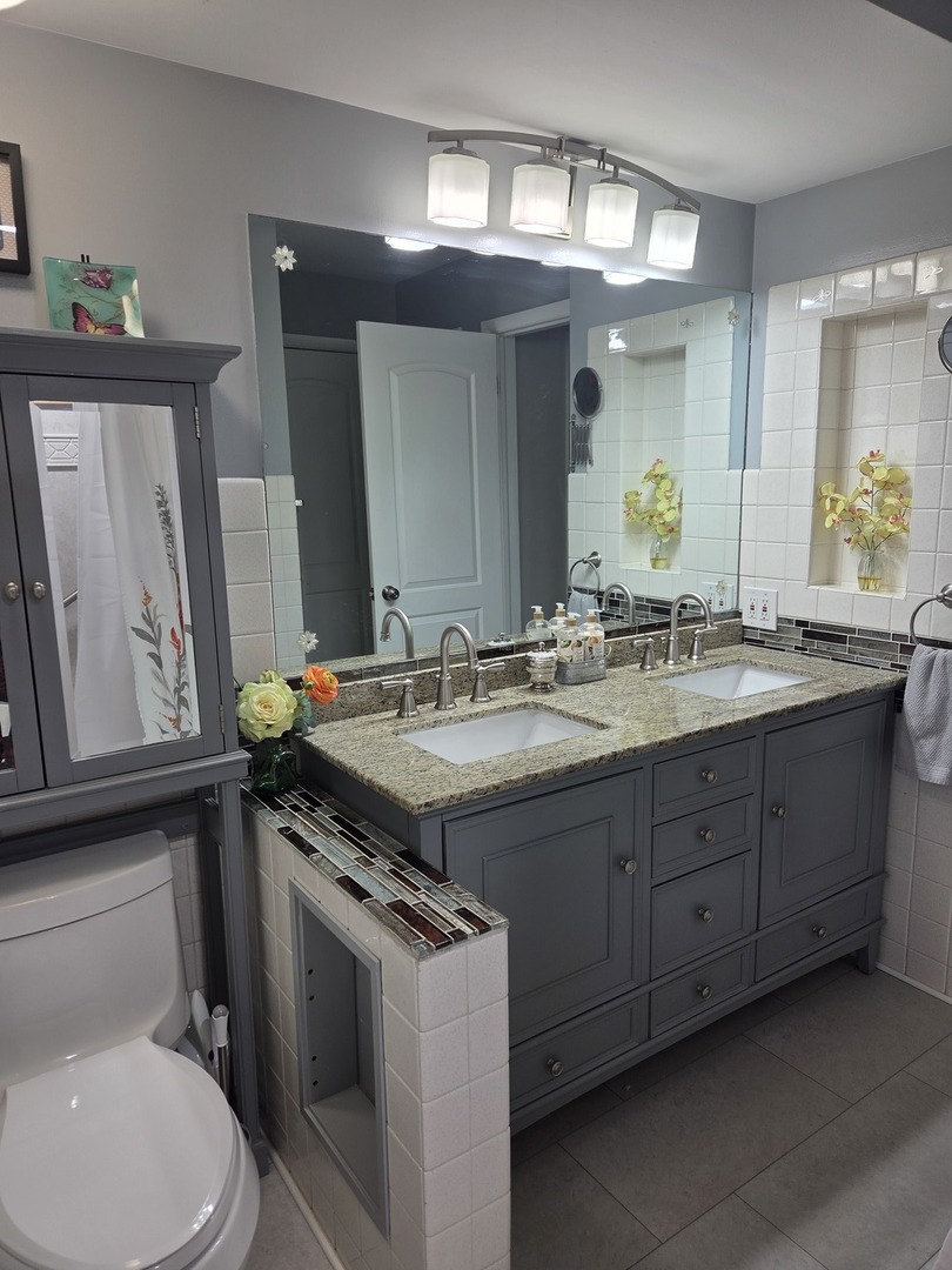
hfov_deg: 58.9
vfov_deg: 73.9
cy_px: 635
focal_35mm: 23
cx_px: 476
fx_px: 843
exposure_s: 1/120
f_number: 1.8
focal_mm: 5.4
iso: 50
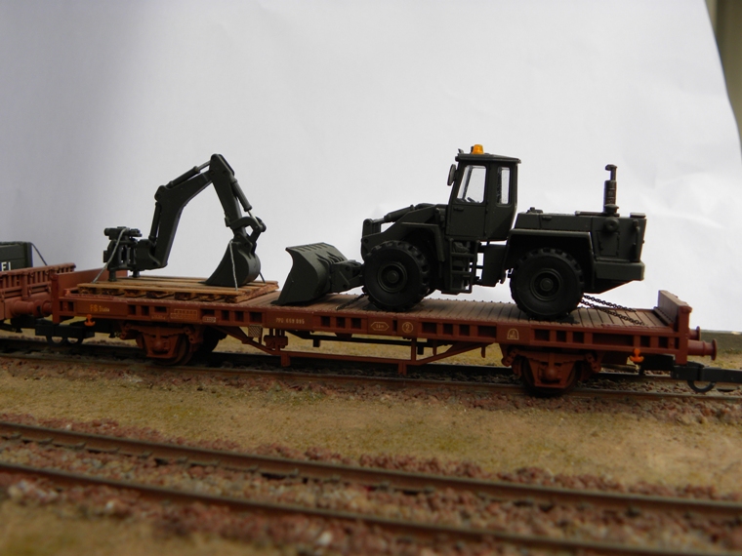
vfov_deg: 38.7
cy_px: 278
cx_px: 371
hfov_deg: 50.1
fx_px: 793
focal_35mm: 37
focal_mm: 6.6
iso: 64
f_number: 3.2
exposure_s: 1/96.6
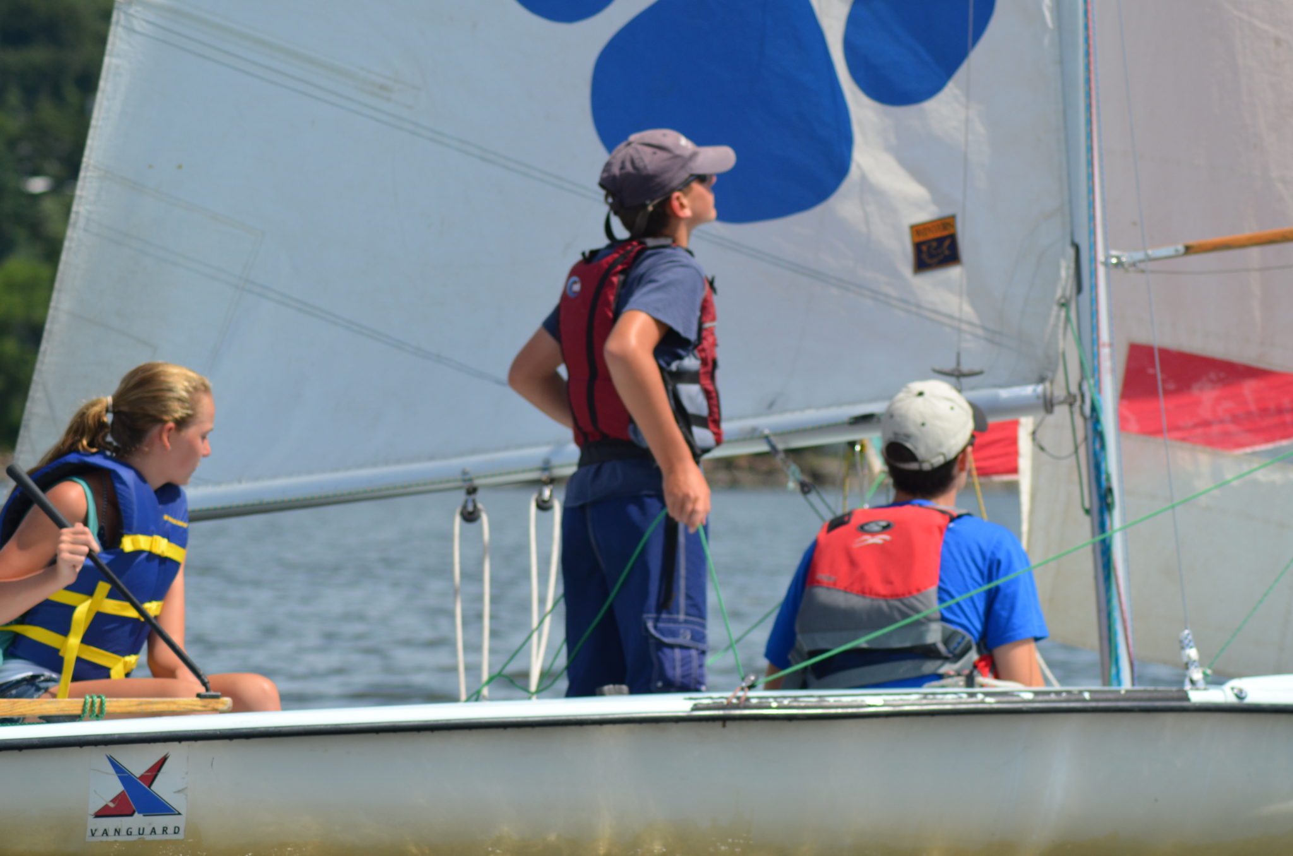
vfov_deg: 6.8
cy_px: 428
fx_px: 7257
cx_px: 646
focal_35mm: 202
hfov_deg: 10.2
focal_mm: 135
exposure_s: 1/2000
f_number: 5.6
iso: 360
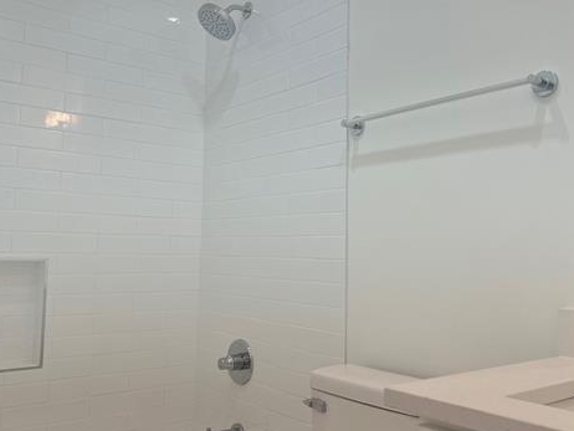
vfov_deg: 39.6
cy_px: 189
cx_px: 291
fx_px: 597
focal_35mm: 36
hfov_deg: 51.3
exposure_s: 1/169
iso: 40
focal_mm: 5.7
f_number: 1.5
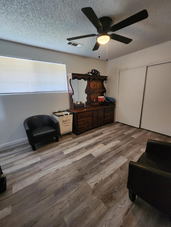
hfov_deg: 89.9
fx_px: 86
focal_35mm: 13
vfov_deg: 106.2
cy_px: 114
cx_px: 86
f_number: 2.2
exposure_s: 1/30
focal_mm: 2.2
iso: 320
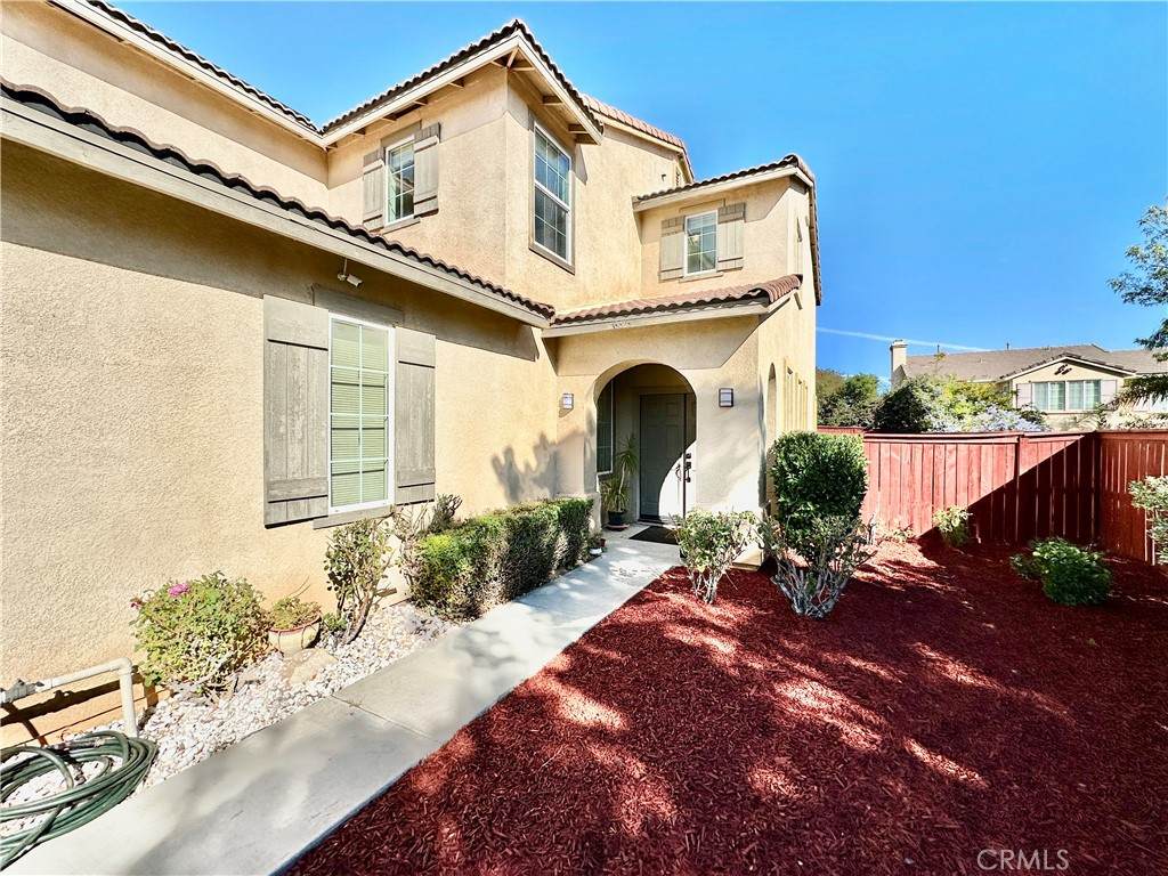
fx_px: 472
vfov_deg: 85.7
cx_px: 584
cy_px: 438
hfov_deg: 102.1
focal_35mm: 14
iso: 50
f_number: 2.2
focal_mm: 2.22
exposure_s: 1/2451
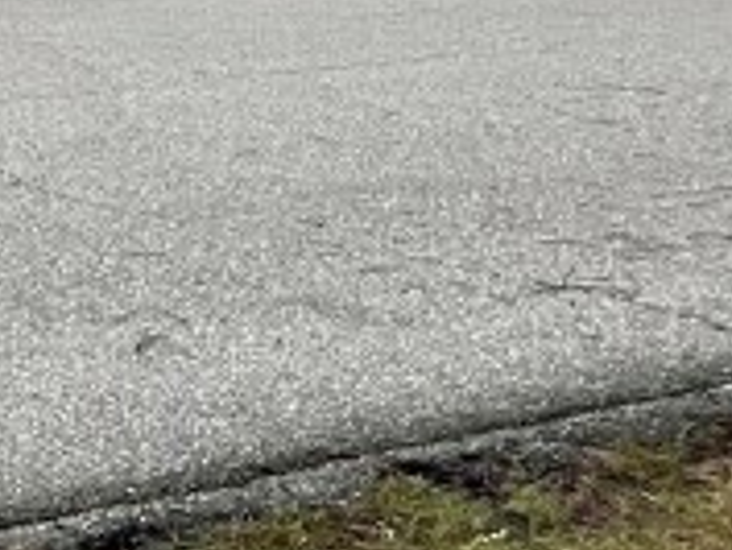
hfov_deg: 15.8
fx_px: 1587
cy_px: -223
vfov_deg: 18.0
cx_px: -943
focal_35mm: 75
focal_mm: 1.57
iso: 32
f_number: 1.8
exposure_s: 1/6494
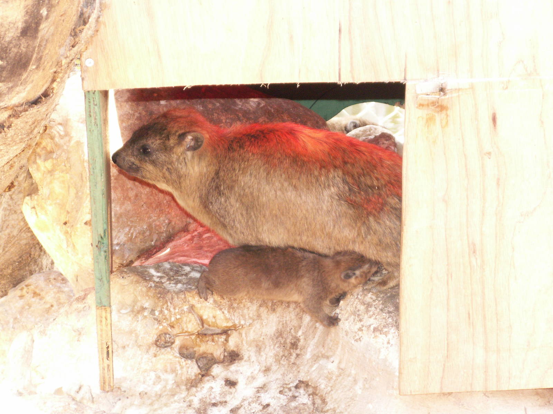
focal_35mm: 114
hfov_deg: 17.3
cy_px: 207
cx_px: 276
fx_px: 1821
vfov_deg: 13.0
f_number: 4
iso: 160
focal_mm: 18.55
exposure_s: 1/50
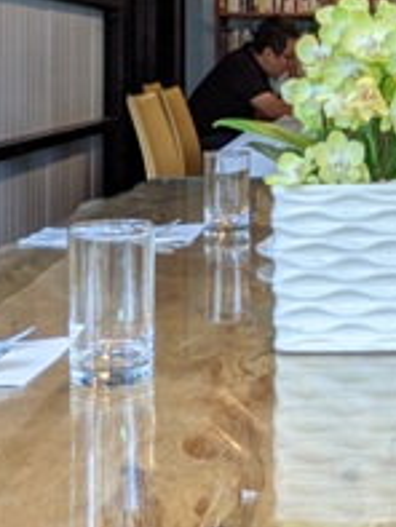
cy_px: 56
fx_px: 990
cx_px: 401
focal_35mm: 65
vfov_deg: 28.7
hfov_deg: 21.8
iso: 44
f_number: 2.2
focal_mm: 2.22
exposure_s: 1/30
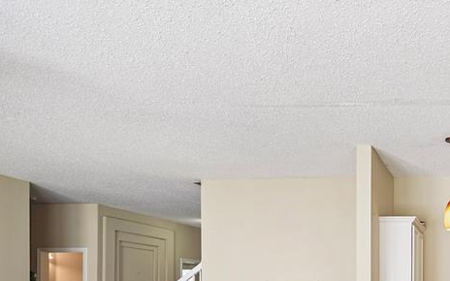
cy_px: 316
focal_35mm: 36
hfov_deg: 44.6
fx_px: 442
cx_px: 464
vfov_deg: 31.1
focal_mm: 16
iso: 200
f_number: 4
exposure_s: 1/25
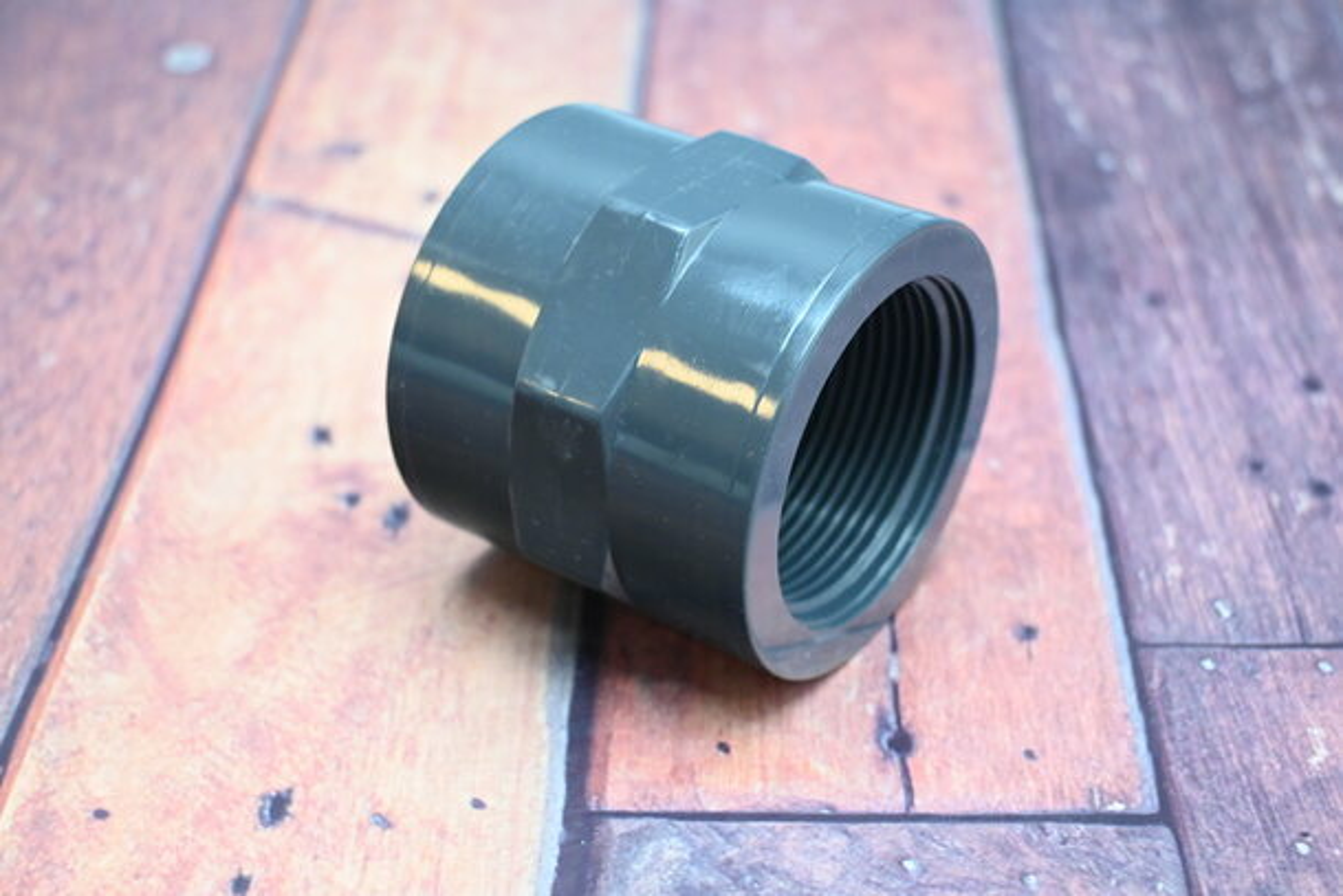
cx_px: 672
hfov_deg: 37.8
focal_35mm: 52
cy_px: 448
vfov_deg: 25.8
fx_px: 1959
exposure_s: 1/60
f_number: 5.3
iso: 2200
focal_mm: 35
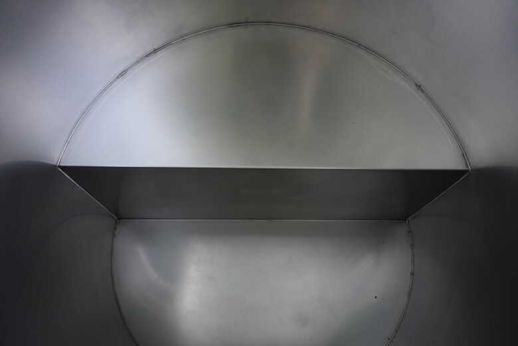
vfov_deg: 42.4
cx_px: 259
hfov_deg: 60.3
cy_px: 173
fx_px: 446
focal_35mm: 31
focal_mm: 31
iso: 2000
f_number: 4
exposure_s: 1/100
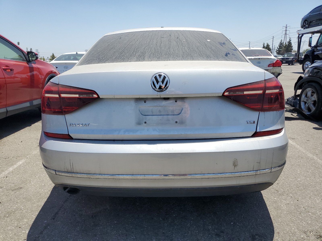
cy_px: 120
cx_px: 161
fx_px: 242
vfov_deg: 53.1
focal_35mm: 26
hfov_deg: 67.3
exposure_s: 1/3333
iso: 50
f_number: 1.5
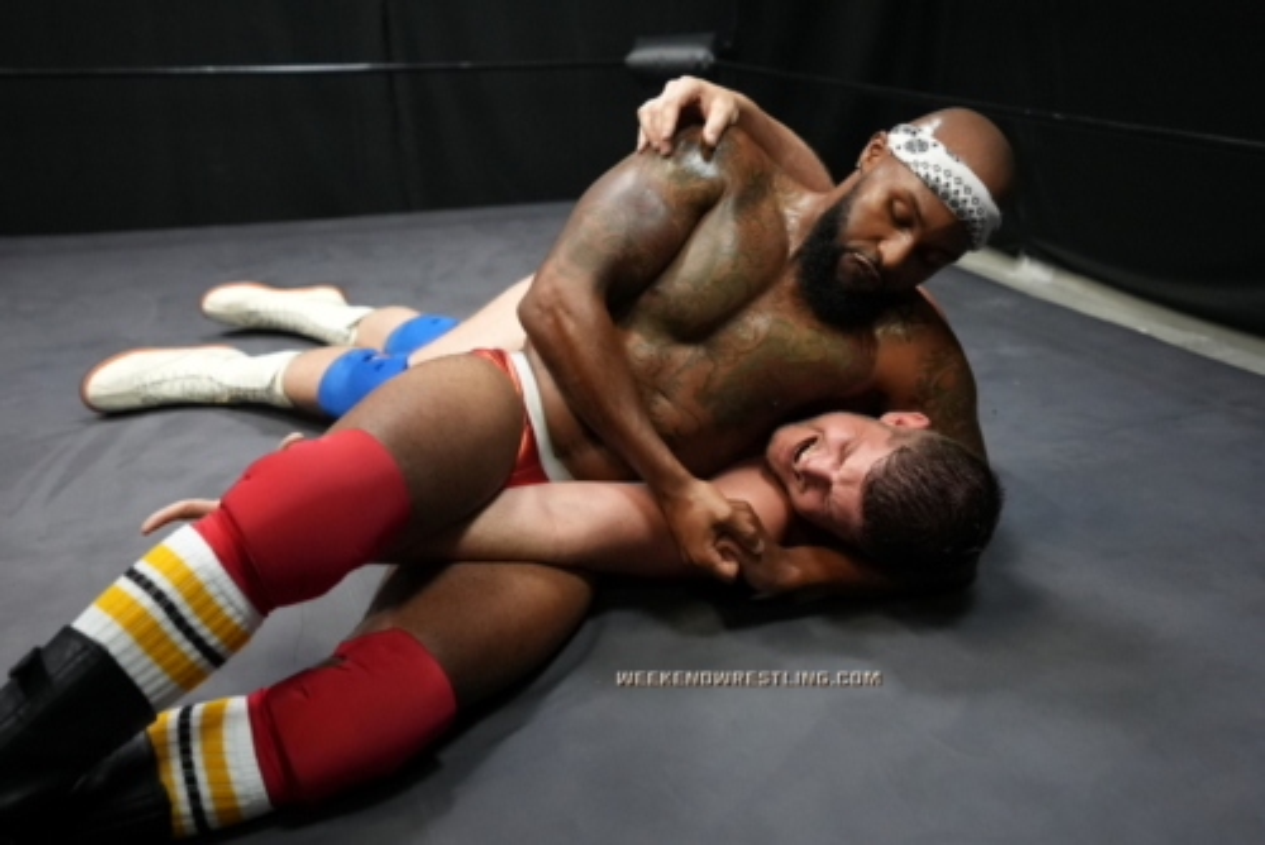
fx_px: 1231
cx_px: 632
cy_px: 422
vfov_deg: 37.9
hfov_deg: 54.4
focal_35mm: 35
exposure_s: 1/320
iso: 10000
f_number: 2.8
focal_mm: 35
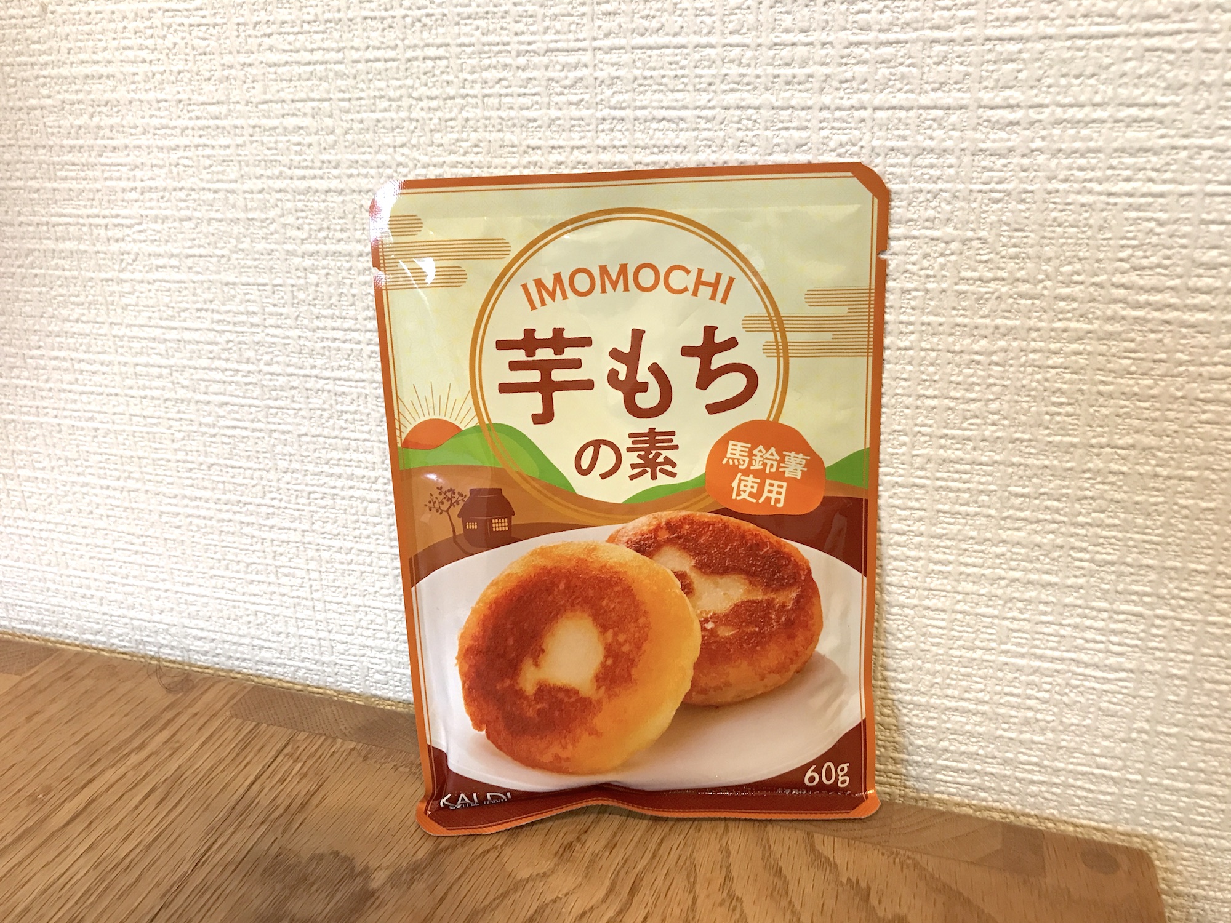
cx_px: 616
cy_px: 462
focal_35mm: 28
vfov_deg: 49.7
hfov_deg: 63.4
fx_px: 996
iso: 32
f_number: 1.8
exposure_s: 1/30
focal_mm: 3.99
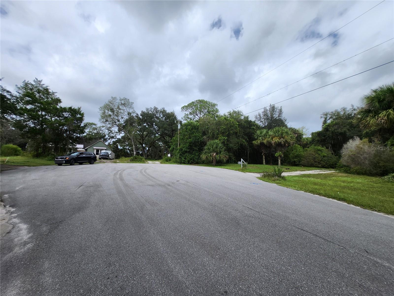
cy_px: 148
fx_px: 148
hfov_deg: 106.2
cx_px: 197
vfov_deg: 89.9
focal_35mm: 13
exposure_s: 1/1493
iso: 32
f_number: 2.2
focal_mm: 1.74
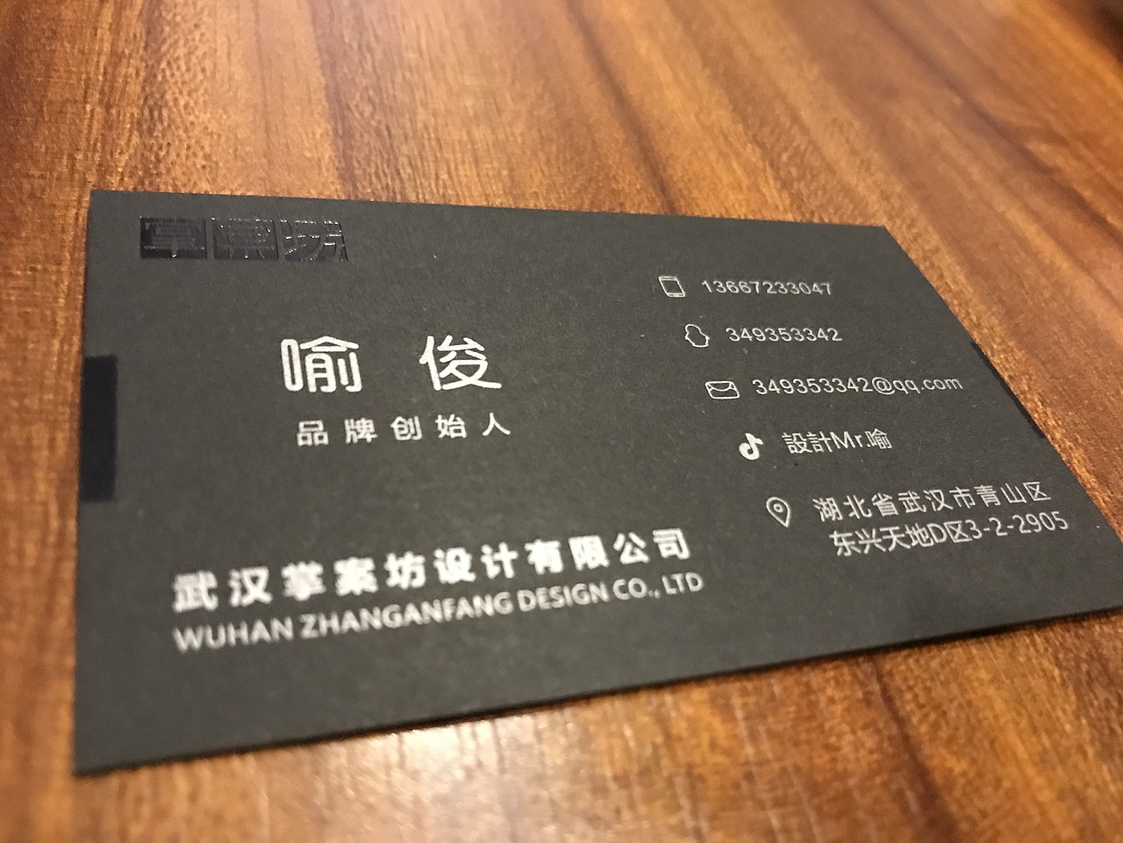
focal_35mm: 28
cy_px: 422
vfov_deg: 49.7
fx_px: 908
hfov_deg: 63.4
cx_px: 562
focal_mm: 3.99
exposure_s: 1/5
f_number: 1.8
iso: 80
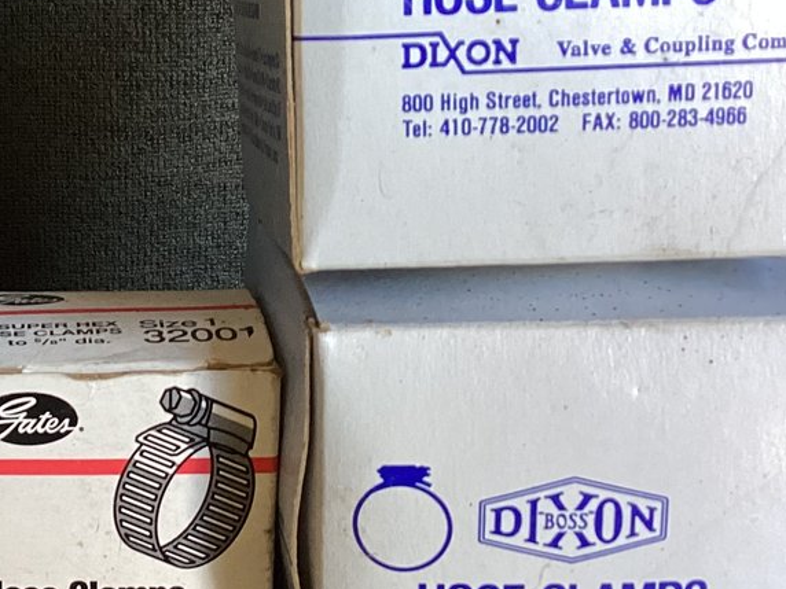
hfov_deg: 23.2
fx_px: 1862
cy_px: 256
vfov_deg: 18.0
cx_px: 72
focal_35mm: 82
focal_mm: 3.3
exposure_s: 1/60
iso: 160
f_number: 2.4
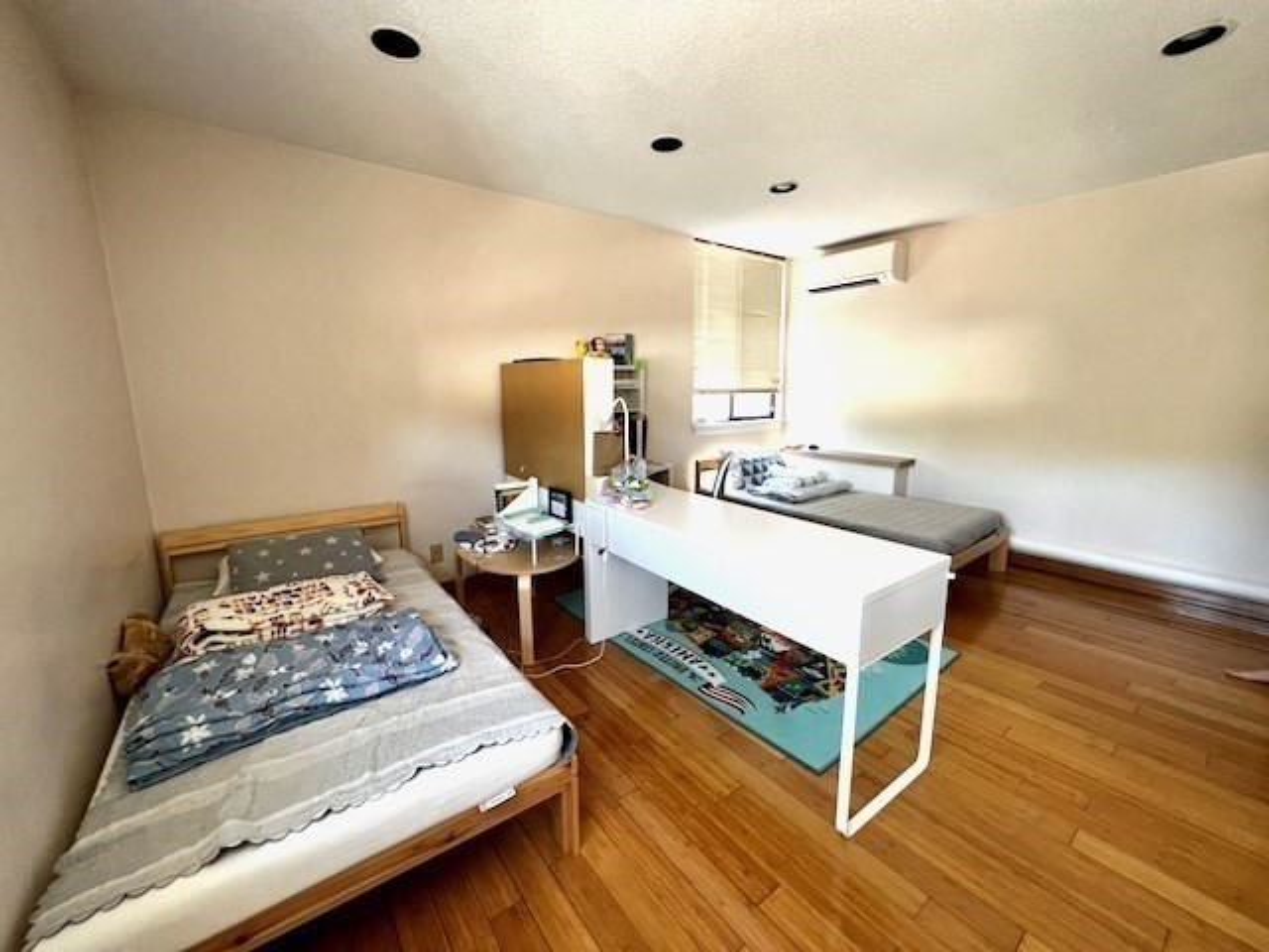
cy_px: 476
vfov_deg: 89.9
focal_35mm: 13
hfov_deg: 106.2
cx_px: 634
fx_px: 477
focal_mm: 1.57
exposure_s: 1/99
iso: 250
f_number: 1.8
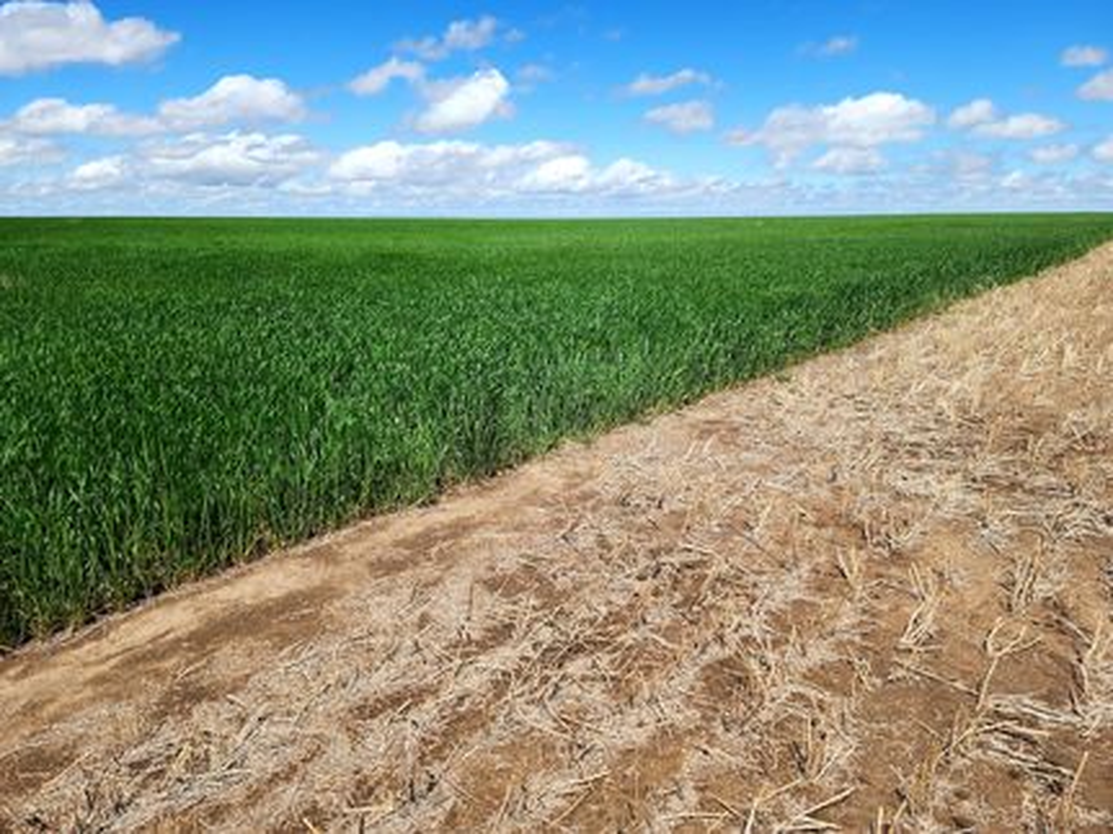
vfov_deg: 58.9
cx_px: 556
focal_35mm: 23
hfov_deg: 73.9
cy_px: 417
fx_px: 739
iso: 12
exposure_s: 1/1667
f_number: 1.8
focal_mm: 6.4
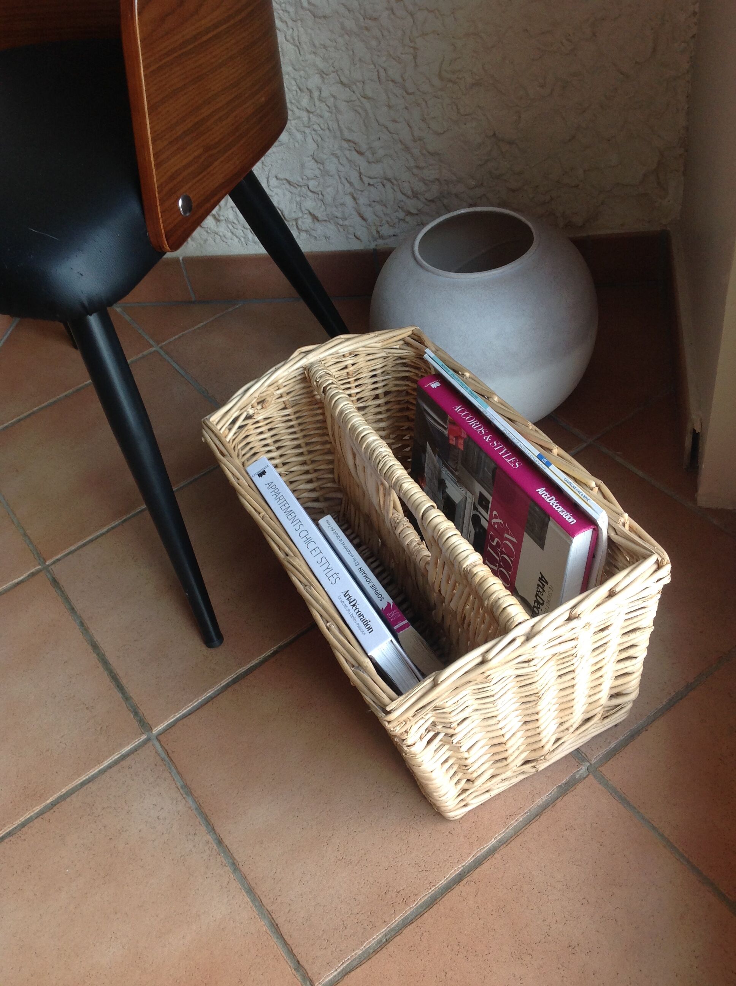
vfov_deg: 52.7
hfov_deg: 40.6
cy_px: 493
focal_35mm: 35
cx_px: 368
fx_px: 995
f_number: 2.4
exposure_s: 1/120
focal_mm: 4.28
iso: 64
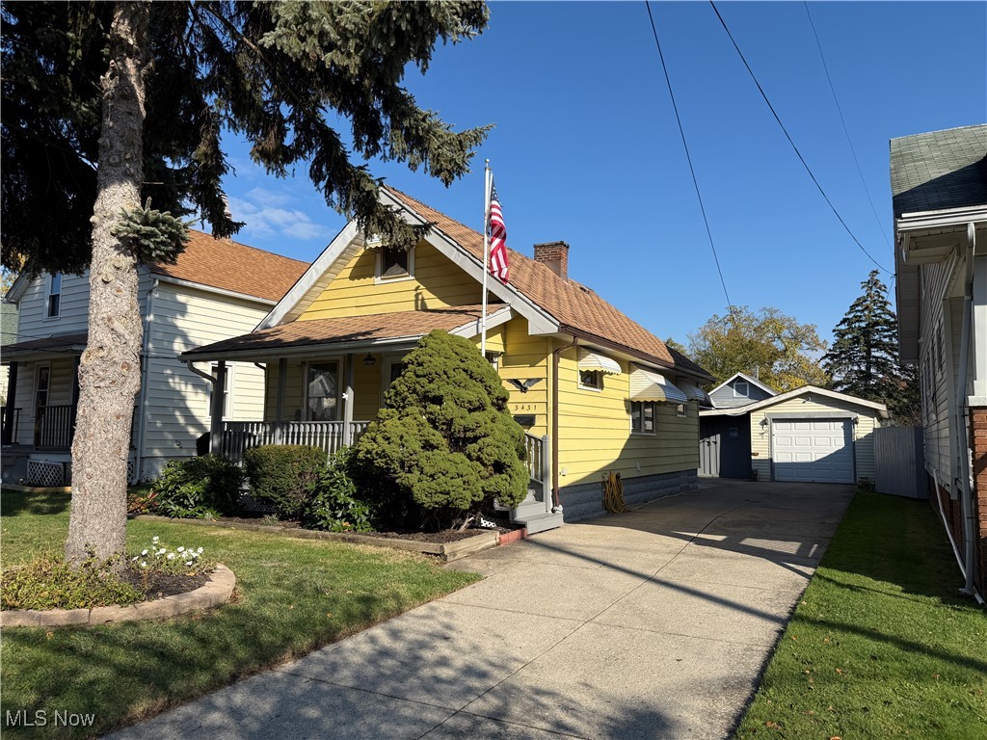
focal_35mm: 24
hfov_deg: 71.6
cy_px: 370
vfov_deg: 56.8
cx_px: 494
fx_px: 684
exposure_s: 1/4975
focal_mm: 6.76
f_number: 1.78
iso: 80
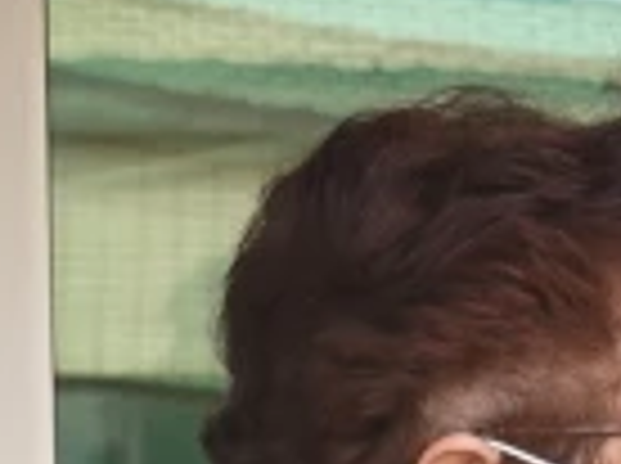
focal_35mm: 654
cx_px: 518
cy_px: 1122
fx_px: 11712
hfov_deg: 3.0
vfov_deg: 2.3
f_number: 5
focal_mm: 28.54
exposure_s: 1/200
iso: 200
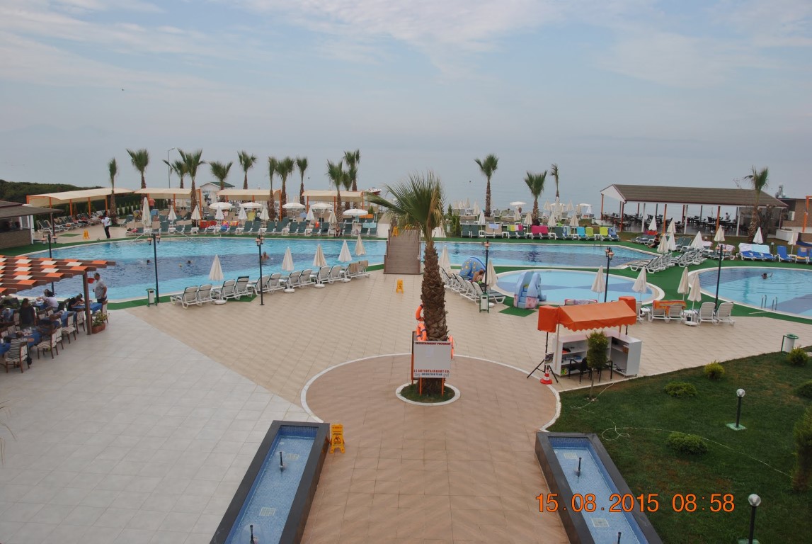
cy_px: 272
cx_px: 406
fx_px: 610
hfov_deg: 67.3
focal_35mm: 27
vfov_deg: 48.1
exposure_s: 1/200
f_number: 7.1
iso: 100
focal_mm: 18
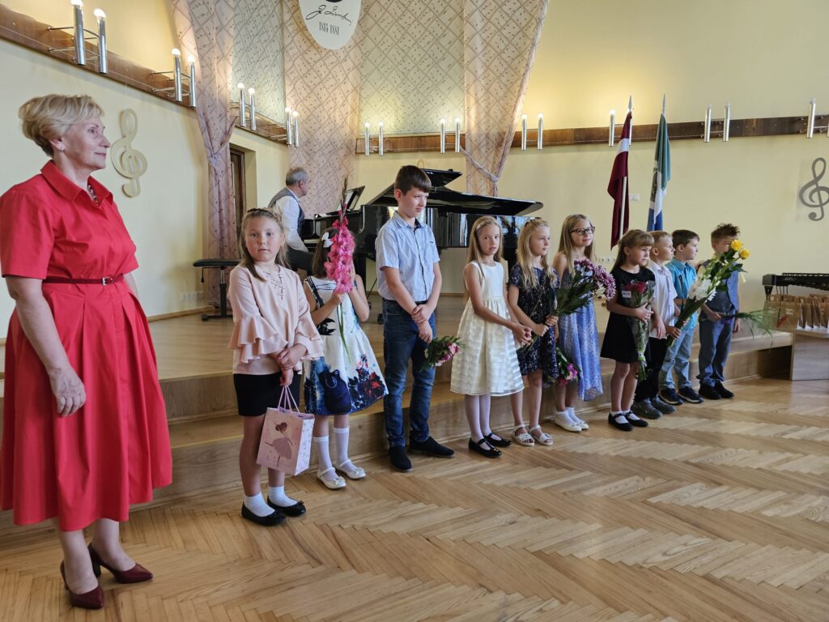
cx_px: 414
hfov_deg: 73.9
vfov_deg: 58.9
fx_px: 551
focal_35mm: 23
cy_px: 311
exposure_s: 1/100
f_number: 1.7
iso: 320
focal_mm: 6.3
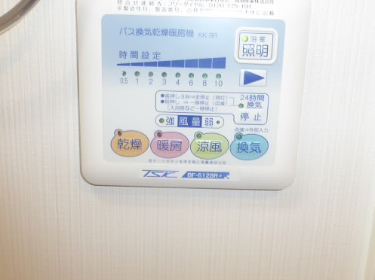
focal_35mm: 35
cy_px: 98
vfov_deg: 40.3
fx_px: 379
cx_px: 190
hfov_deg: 52.7
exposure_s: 1/100
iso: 400
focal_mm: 4.3
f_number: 3.3
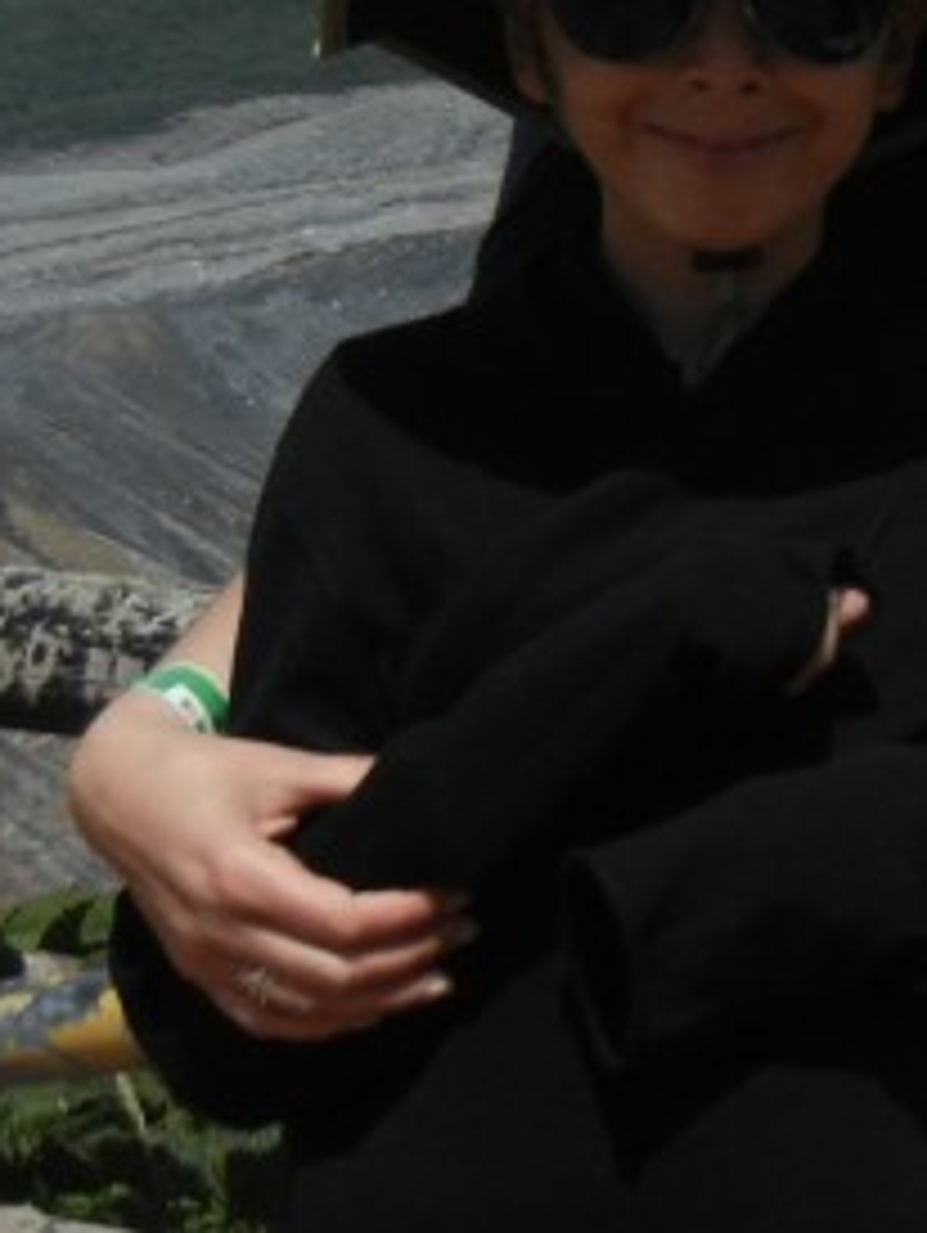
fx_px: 3993
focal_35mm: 112
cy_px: 446
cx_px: 1598
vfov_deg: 17.5
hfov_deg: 12.3
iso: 160
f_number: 7
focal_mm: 5.4
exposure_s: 1/872
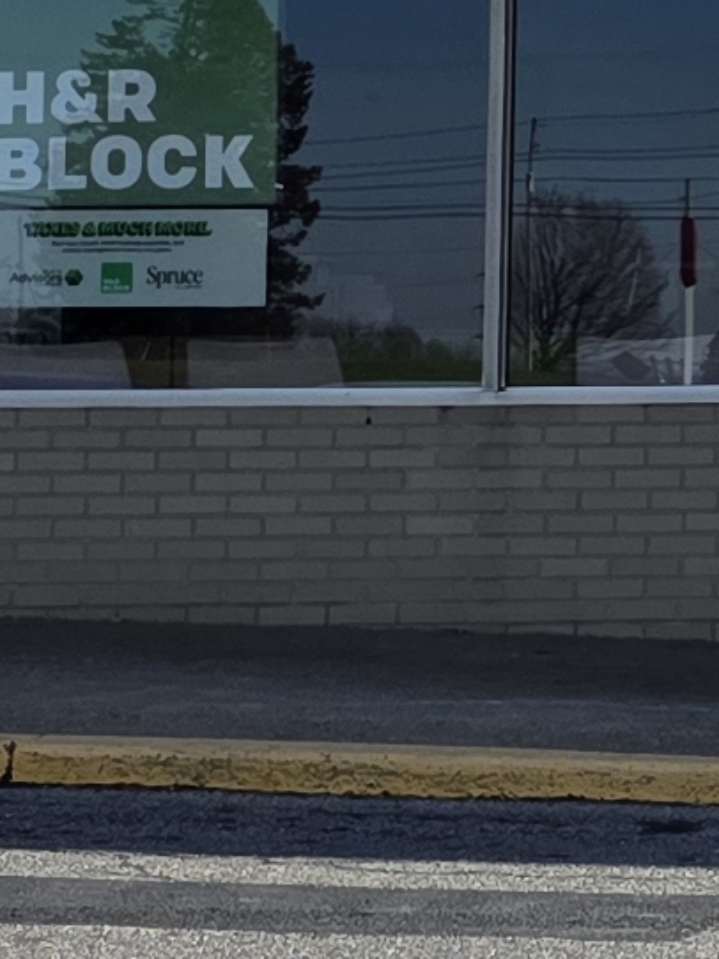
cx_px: 2297
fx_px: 4706
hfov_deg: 7.5
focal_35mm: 170
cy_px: 69
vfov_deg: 11.5
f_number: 1.7
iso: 80
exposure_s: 1/4434
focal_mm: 6.3
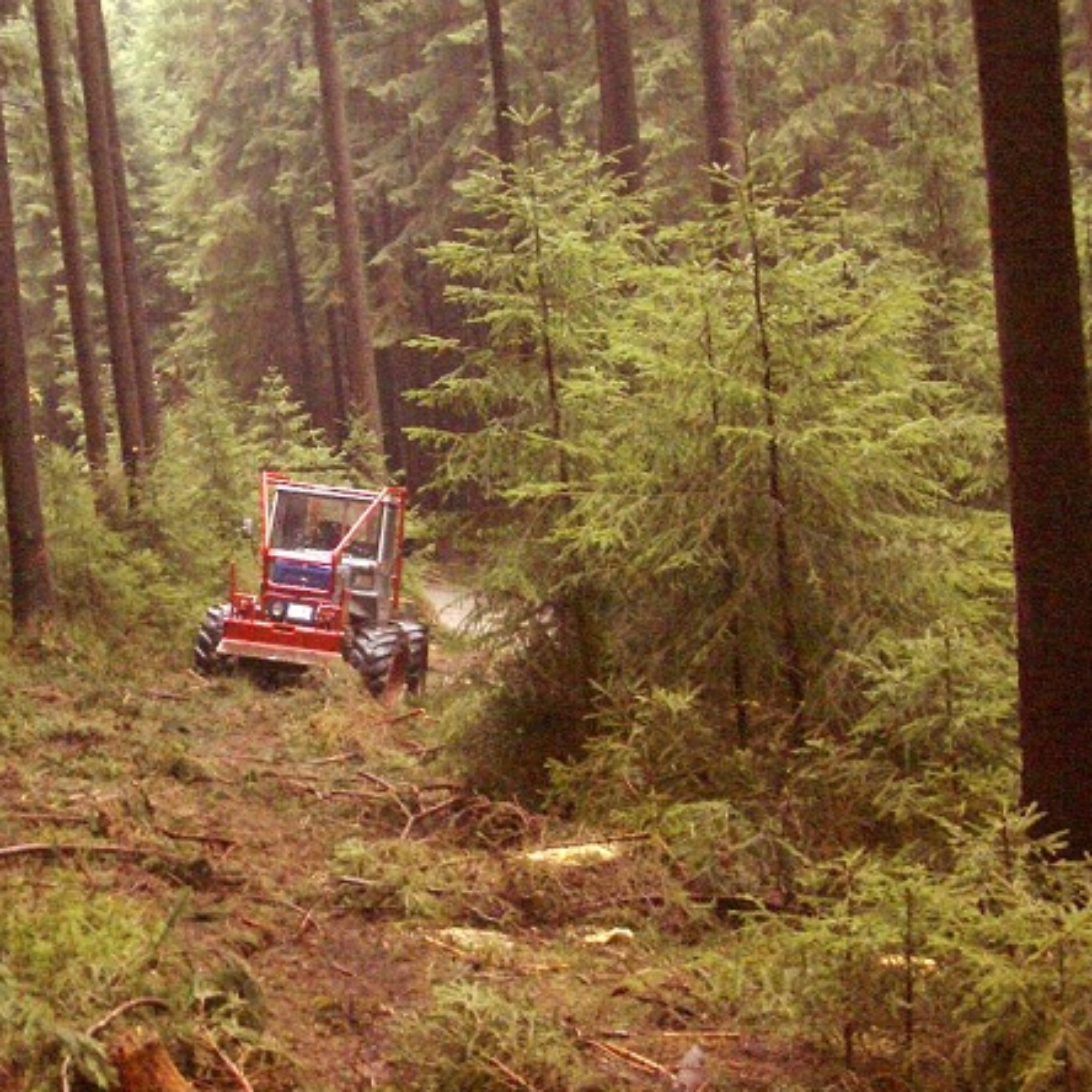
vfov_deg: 23.4
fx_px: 2641
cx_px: 359
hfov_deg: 23.3
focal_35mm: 74
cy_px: 548
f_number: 3.5
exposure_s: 1/60
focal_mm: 10.2
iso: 100
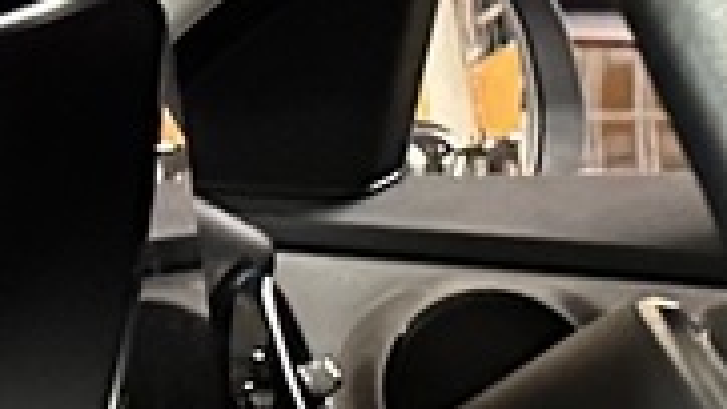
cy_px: 1163
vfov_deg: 5.5
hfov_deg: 8.4
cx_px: 2281
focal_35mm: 208
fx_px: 4011
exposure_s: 1/30
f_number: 1.78
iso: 1000
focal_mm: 6.86
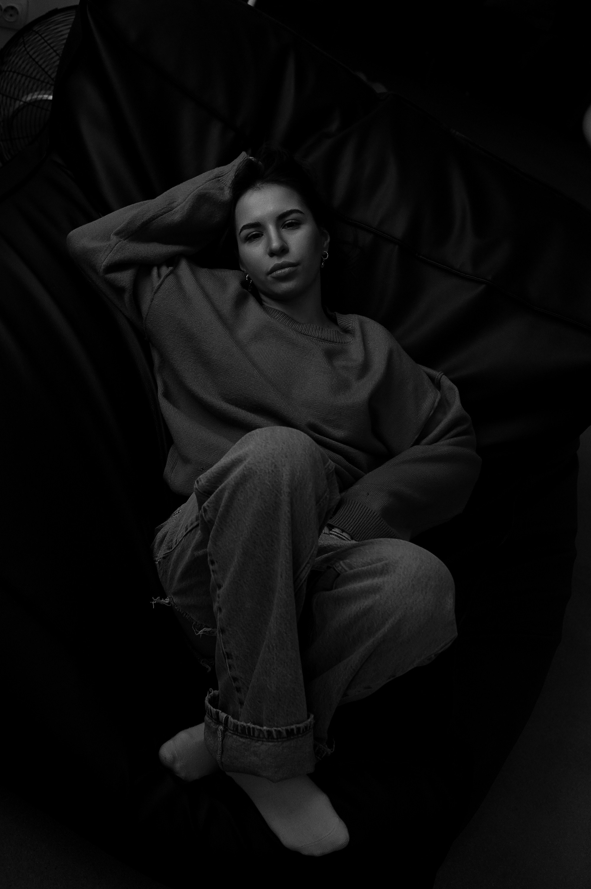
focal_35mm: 45
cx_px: 296
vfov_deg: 43.6
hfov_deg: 29.8
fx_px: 1110
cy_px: 444
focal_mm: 30
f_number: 3.5
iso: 2500
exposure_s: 1/400
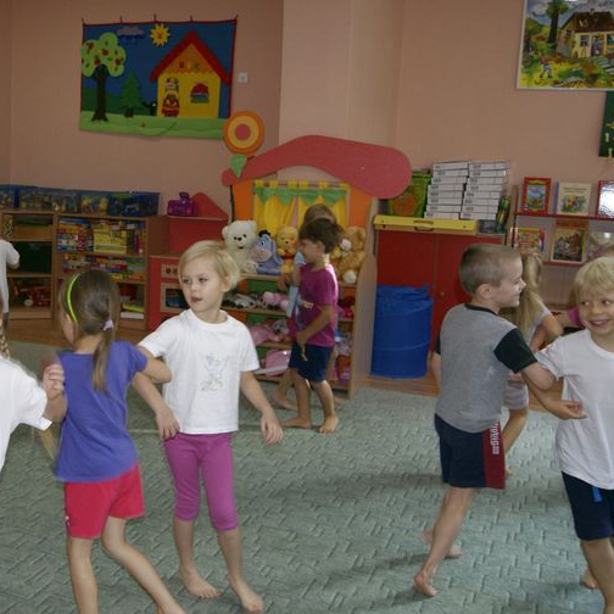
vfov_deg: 39.2
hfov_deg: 37.4
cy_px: 307
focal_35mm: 43
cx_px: 102
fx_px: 863
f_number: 5.6
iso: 400
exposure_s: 1/60
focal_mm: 20
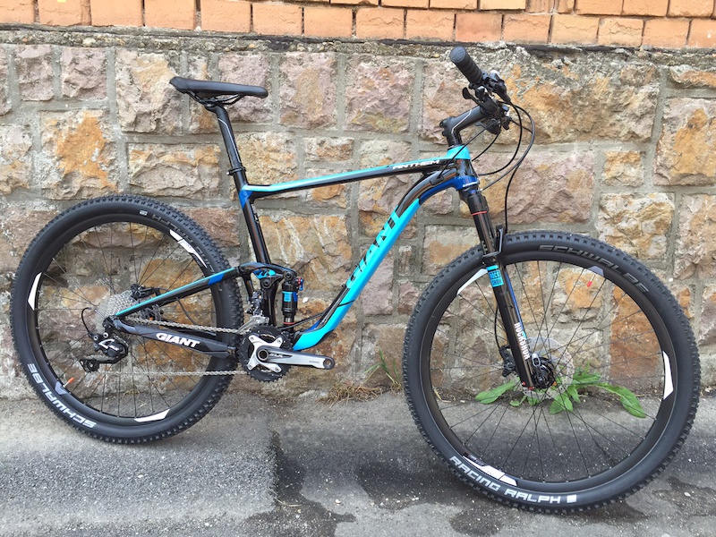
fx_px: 600
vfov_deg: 48.2
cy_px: 268
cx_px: 358
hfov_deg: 61.7
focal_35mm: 29
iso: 50
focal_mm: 4.15
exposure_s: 1/120
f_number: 2.2
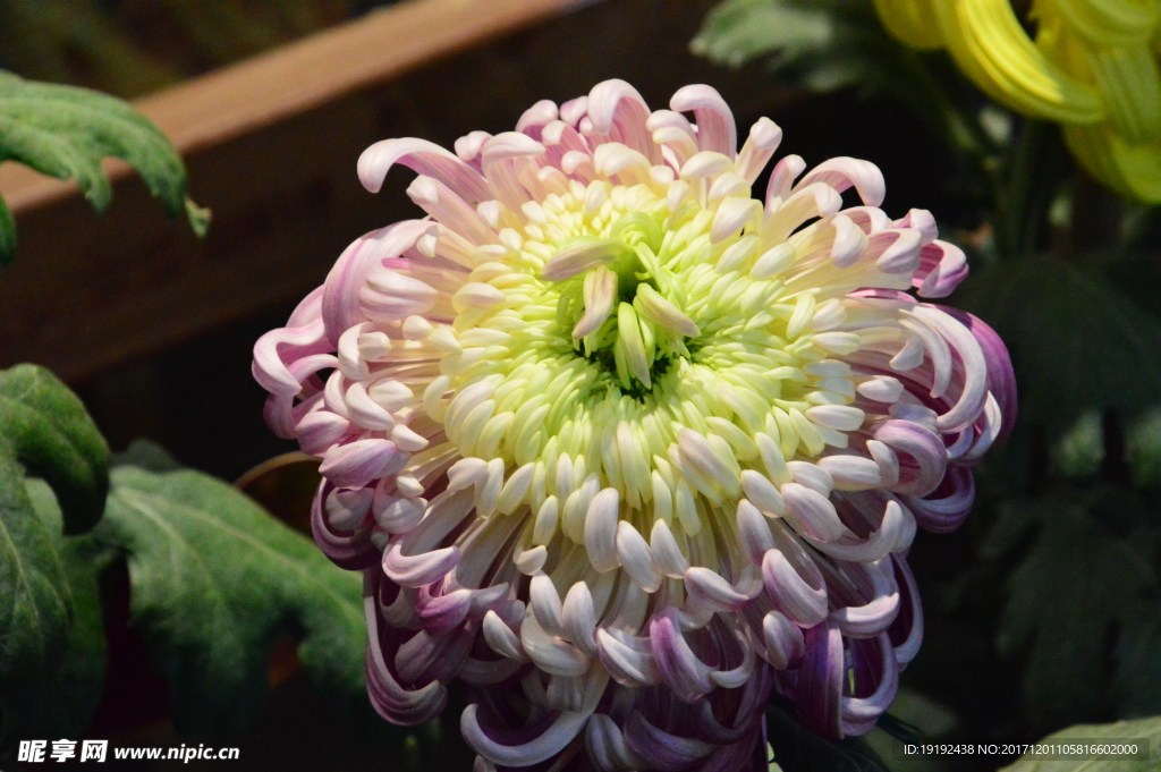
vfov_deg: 4.4
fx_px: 10150
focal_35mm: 315
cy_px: 386
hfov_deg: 6.5
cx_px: 580
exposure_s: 1/125
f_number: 13
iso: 6400
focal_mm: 210
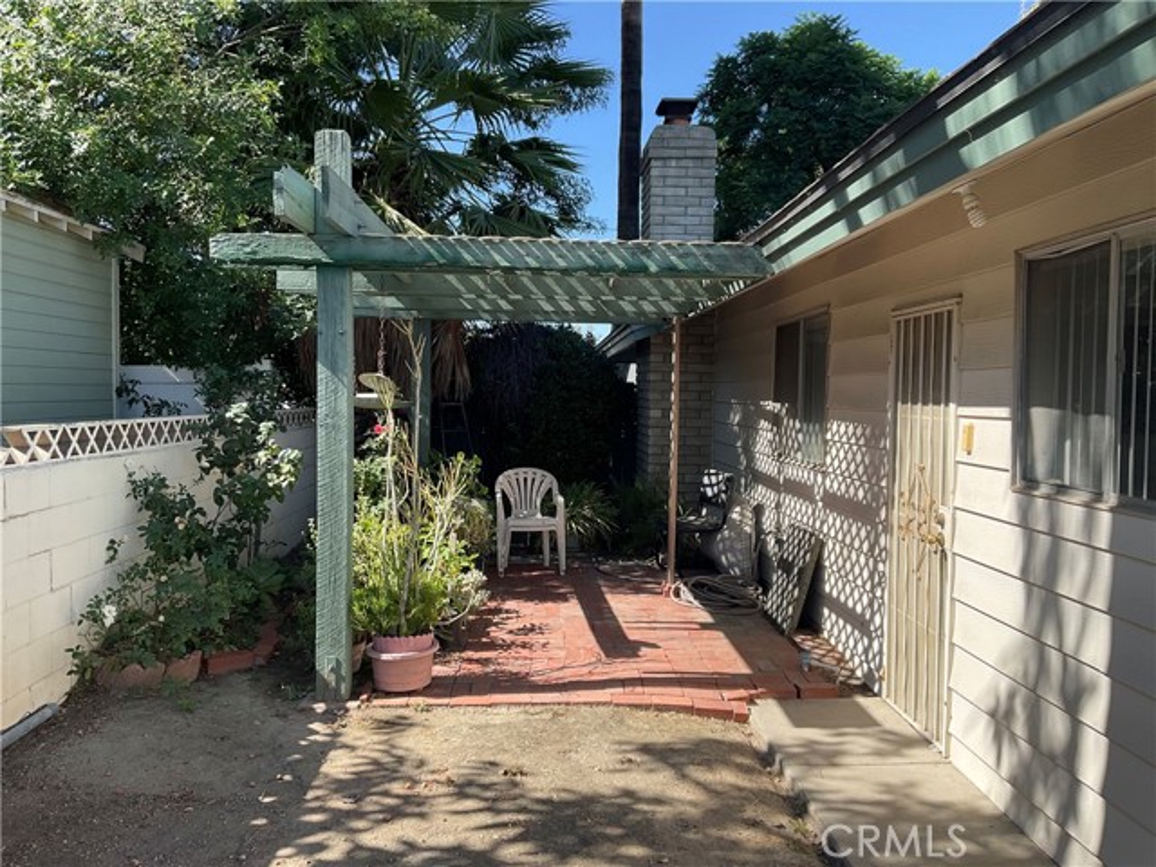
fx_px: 968
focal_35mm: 29
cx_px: 578
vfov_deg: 48.2
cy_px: 434
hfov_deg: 61.7
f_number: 1.8
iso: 16
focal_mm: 3
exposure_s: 1/650
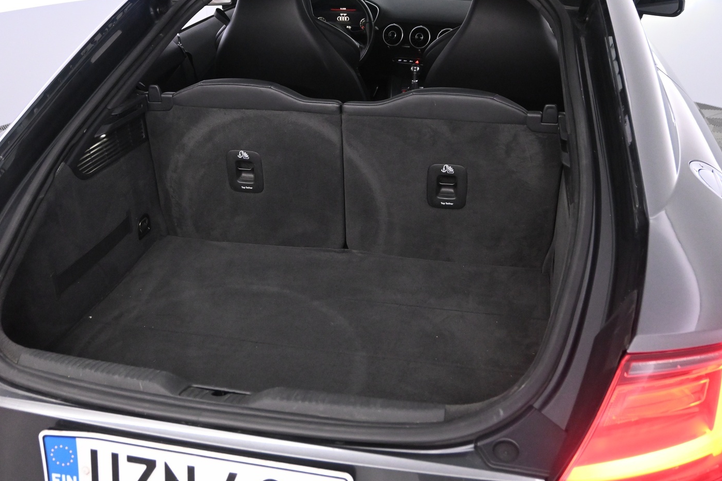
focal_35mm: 37
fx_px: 734
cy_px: 208
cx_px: 326
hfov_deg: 52.3
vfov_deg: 36.3
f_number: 4
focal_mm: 21
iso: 3200
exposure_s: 1/100
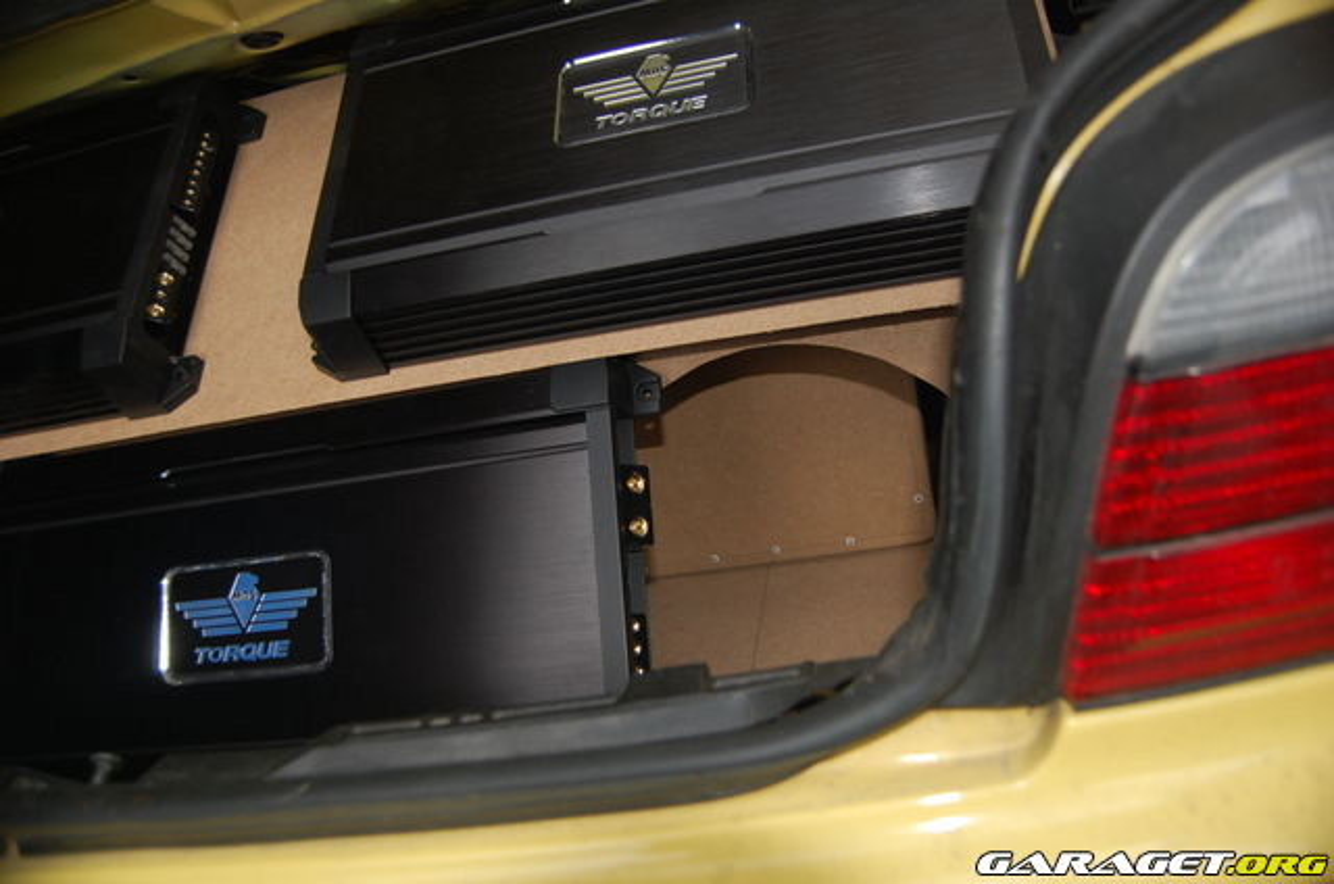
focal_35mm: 27
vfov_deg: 47.7
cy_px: 442
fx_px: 999
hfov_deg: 67.5
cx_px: 667
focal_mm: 18
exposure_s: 1/60
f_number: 3.5
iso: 400
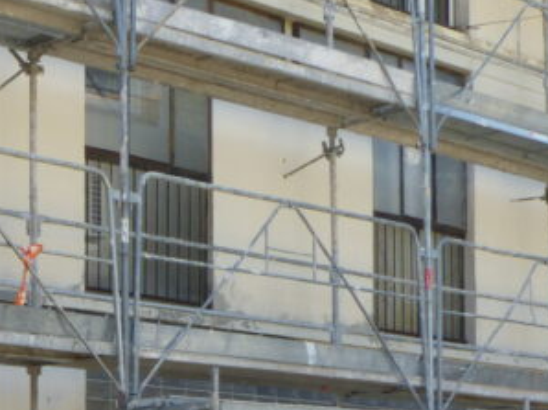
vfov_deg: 14.7
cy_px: 492
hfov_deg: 19.1
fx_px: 1534
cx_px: -111
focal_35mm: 97
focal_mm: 6.3
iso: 100
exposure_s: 1/80
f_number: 7.1
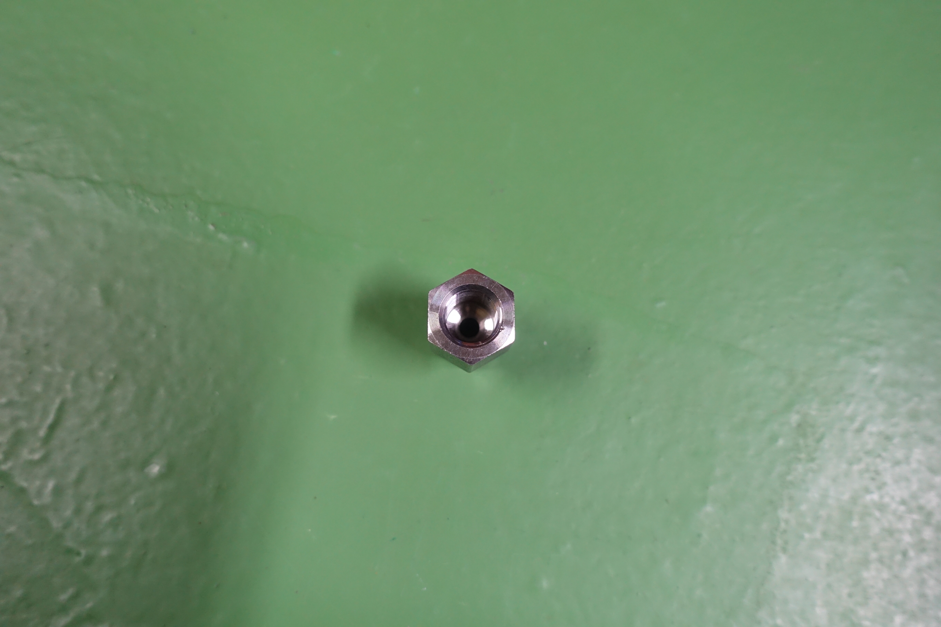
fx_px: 810
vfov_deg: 42.3
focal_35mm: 31
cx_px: 470
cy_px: 314
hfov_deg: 60.3
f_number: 2.5
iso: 640
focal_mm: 11.22
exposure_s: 1/40
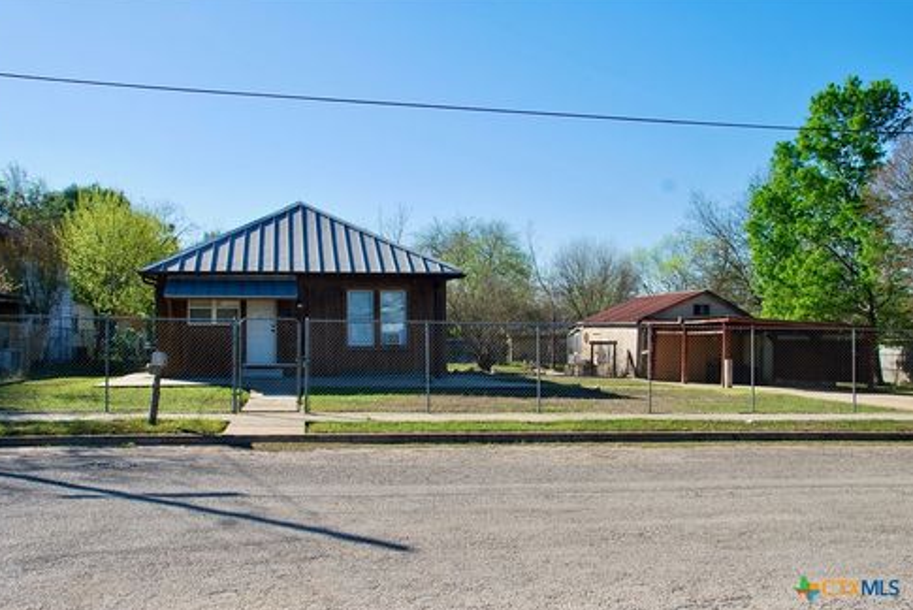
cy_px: 305
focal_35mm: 34
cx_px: 450
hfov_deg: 55.8
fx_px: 863
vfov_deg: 38.9
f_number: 8
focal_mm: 22
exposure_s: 1/250
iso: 100
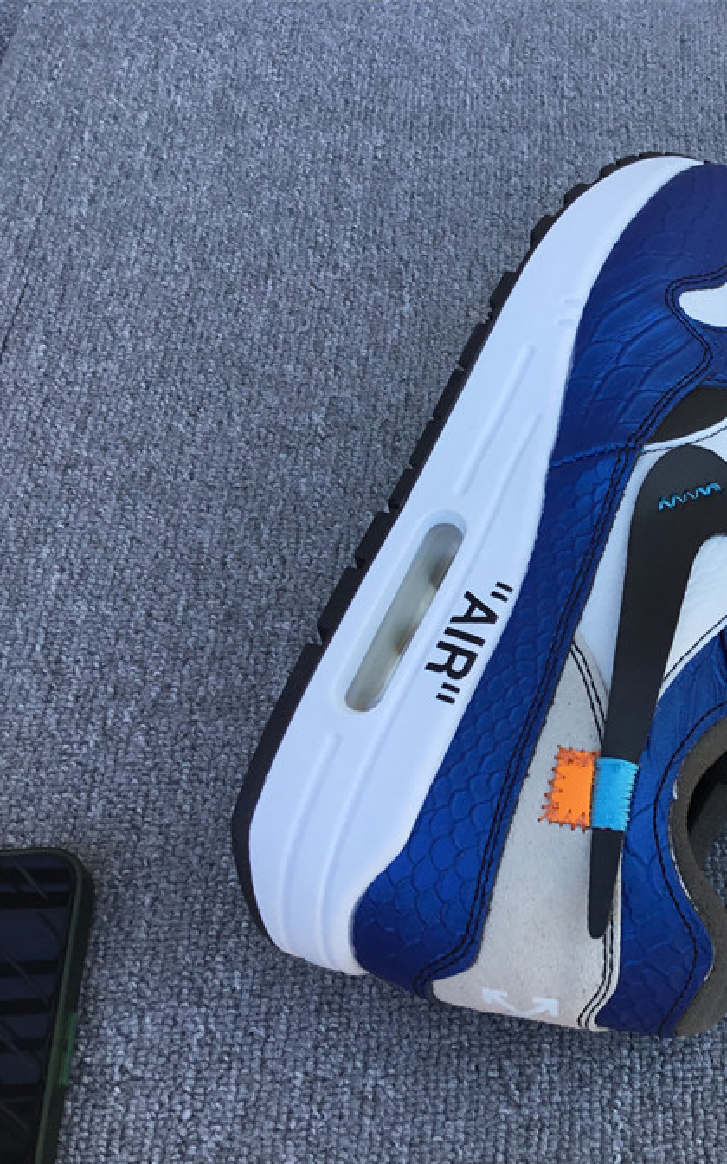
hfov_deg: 27.2
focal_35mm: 44
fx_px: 1395
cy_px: 583
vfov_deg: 45.3
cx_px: 760
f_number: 2.4
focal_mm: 3.3
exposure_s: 1/186
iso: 25
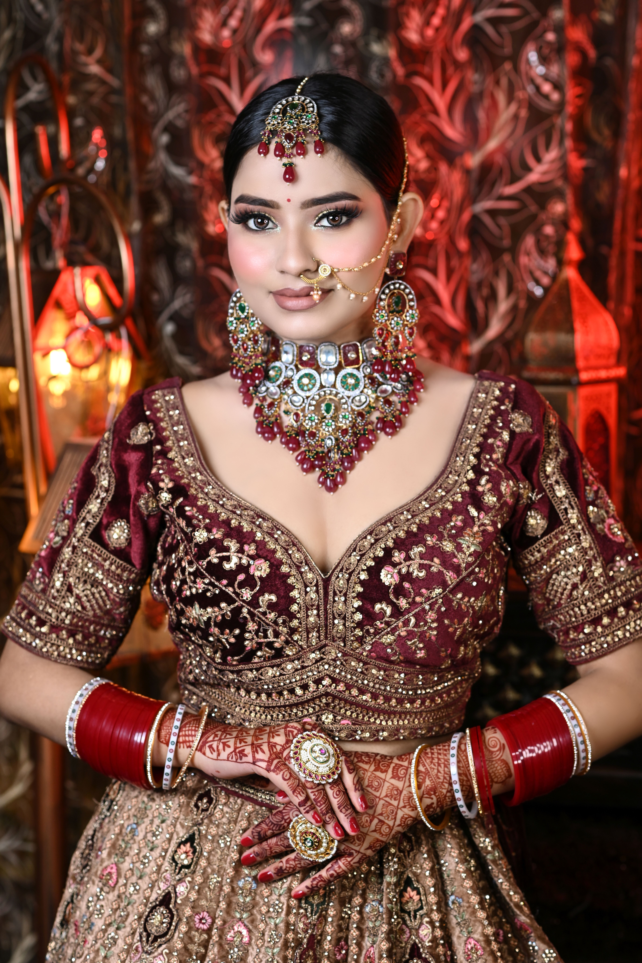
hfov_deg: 16.1
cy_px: 482
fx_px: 2274
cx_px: 321
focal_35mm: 85
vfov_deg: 23.9
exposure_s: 1/160
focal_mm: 85
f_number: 4
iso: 400
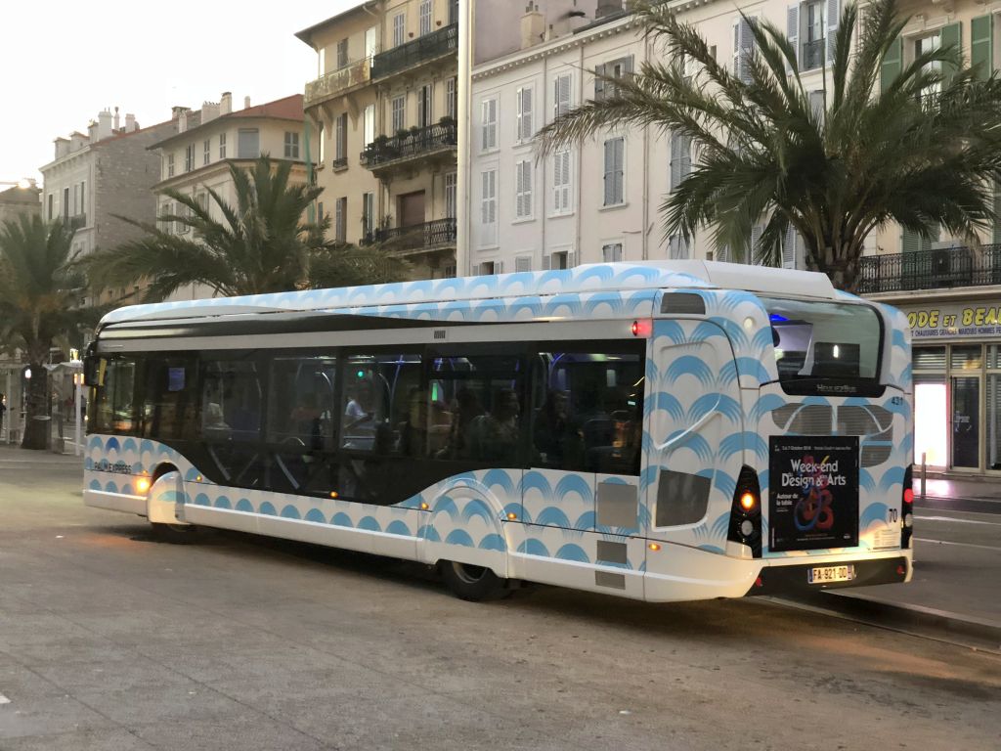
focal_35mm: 52
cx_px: 500
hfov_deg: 36.8
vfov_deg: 28.0
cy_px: 376
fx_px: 1504
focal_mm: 6
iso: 125
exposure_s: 1/25
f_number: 2.4
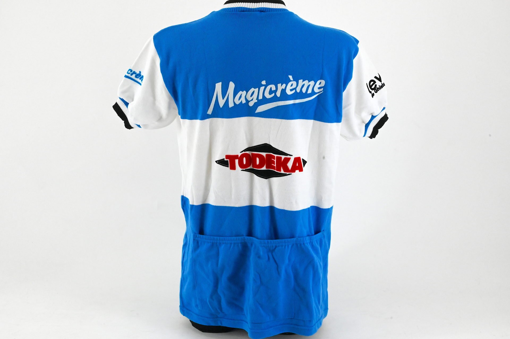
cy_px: 170
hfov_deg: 28.9
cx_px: 255
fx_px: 991
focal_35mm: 70
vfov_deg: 19.4
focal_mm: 70
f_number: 16
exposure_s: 1/400
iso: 10000
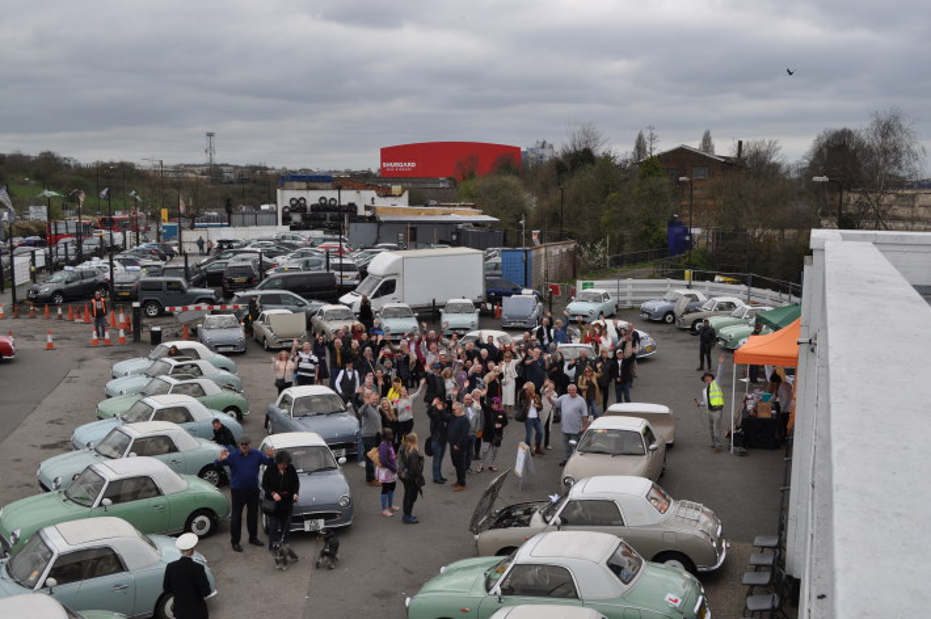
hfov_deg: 53.2
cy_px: 310
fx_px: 930
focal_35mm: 36
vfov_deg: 36.8
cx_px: 466
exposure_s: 1/320
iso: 200
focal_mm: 24
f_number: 9
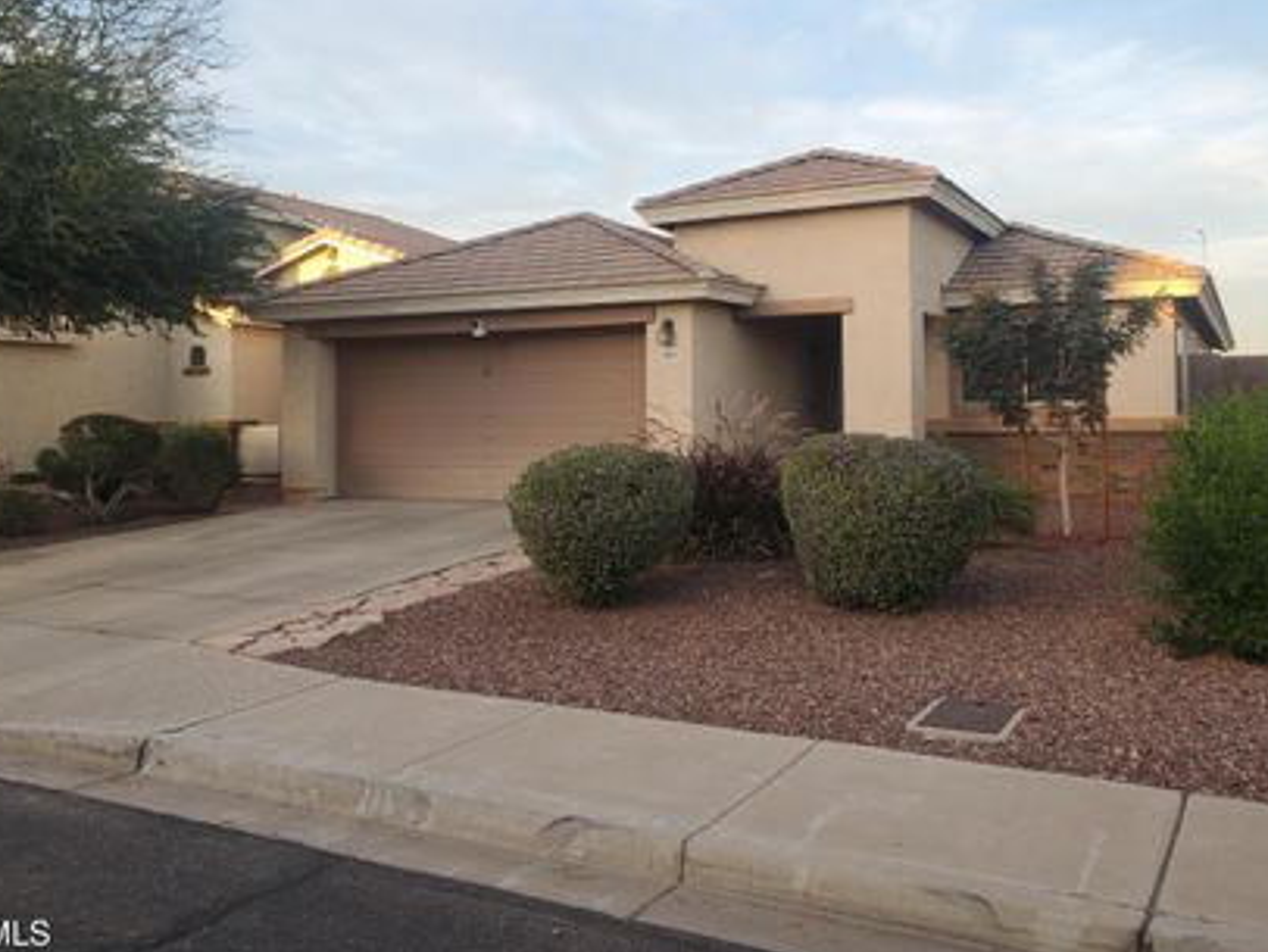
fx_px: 1173
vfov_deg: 44.1
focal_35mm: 32
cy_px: 401
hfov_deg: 56.8
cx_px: 634
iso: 50
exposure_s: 1/182
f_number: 2.4
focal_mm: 4.3
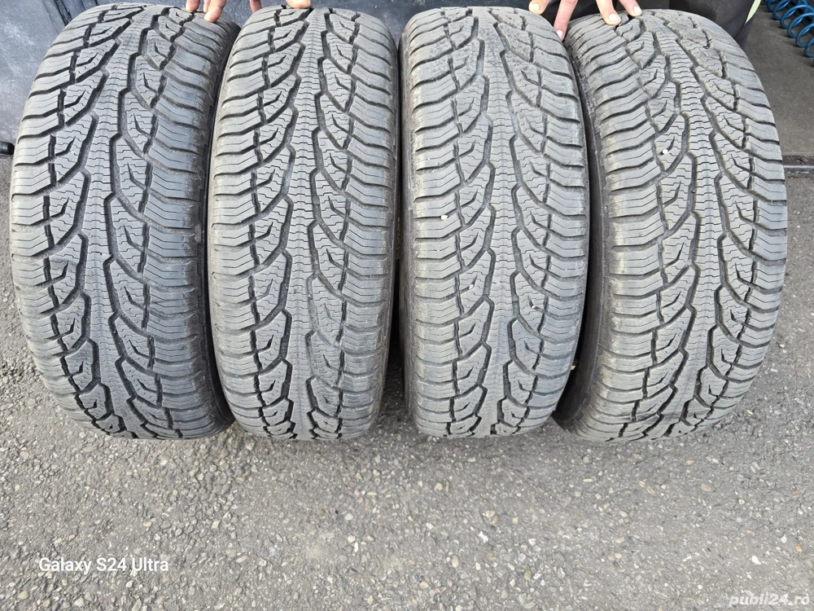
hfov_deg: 73.9
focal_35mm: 23
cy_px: 306
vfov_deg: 58.9
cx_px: 407
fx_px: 541
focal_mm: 6.3
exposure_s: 1/180
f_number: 1.7
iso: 100
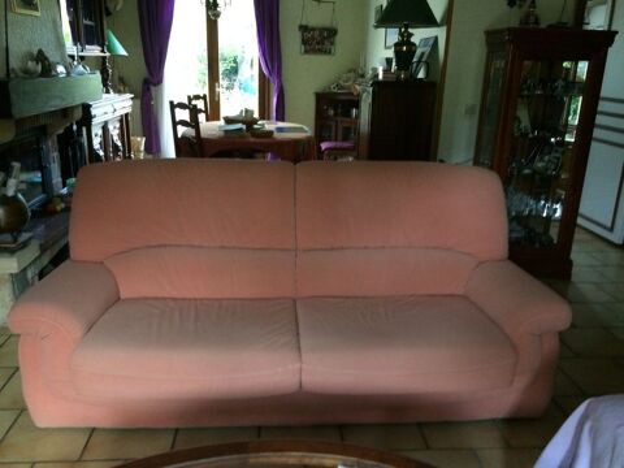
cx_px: 312
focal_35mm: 29
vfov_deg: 48.2
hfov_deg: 61.7
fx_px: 523
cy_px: 234
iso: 320
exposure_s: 1/17
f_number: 2.2
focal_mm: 4.15
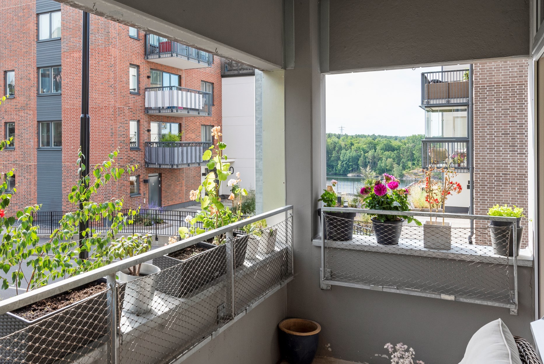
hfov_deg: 56.6
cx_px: 211
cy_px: 156
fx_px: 499
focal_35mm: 33
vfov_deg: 39.9
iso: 250
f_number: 11
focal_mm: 19
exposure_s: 1/160
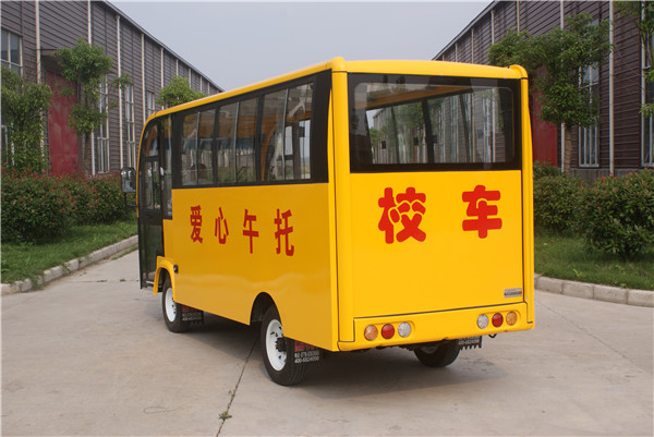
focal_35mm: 52
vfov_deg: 25.8
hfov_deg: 37.8
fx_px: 954
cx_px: 327
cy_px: 218
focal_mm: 35
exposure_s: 1/80
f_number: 13
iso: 100
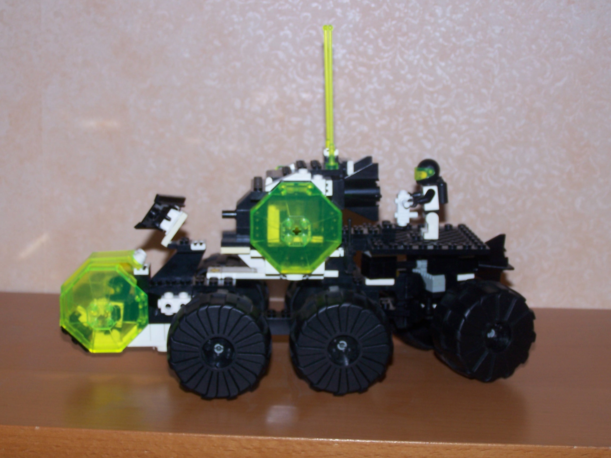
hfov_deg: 29.0
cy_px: 229
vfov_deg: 21.9
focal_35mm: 67
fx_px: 1183
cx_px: 306
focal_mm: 11.1
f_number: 3.2
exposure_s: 1/60
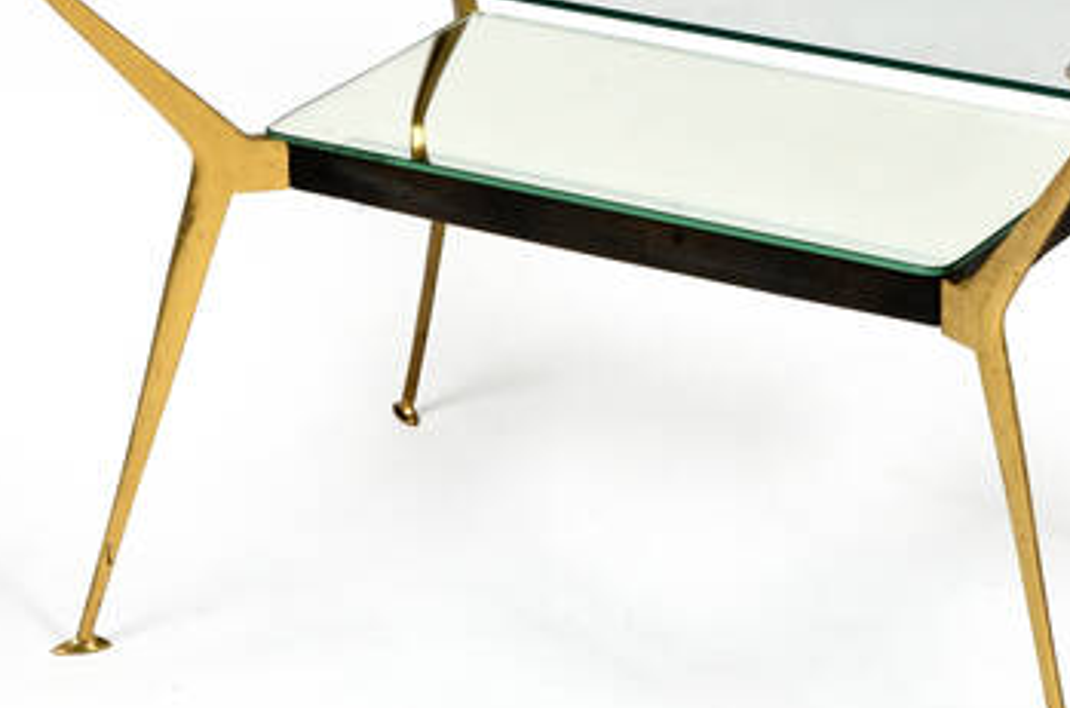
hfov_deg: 12.1
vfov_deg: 8.0
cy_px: 284
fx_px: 5042
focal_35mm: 170
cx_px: 687
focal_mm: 55
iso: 200
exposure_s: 1/160
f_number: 25
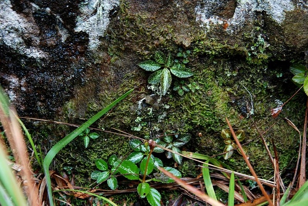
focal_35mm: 99
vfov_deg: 13.9
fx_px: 848
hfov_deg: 20.6
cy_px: 103
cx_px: 154
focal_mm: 66
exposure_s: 1/100
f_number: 8
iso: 800
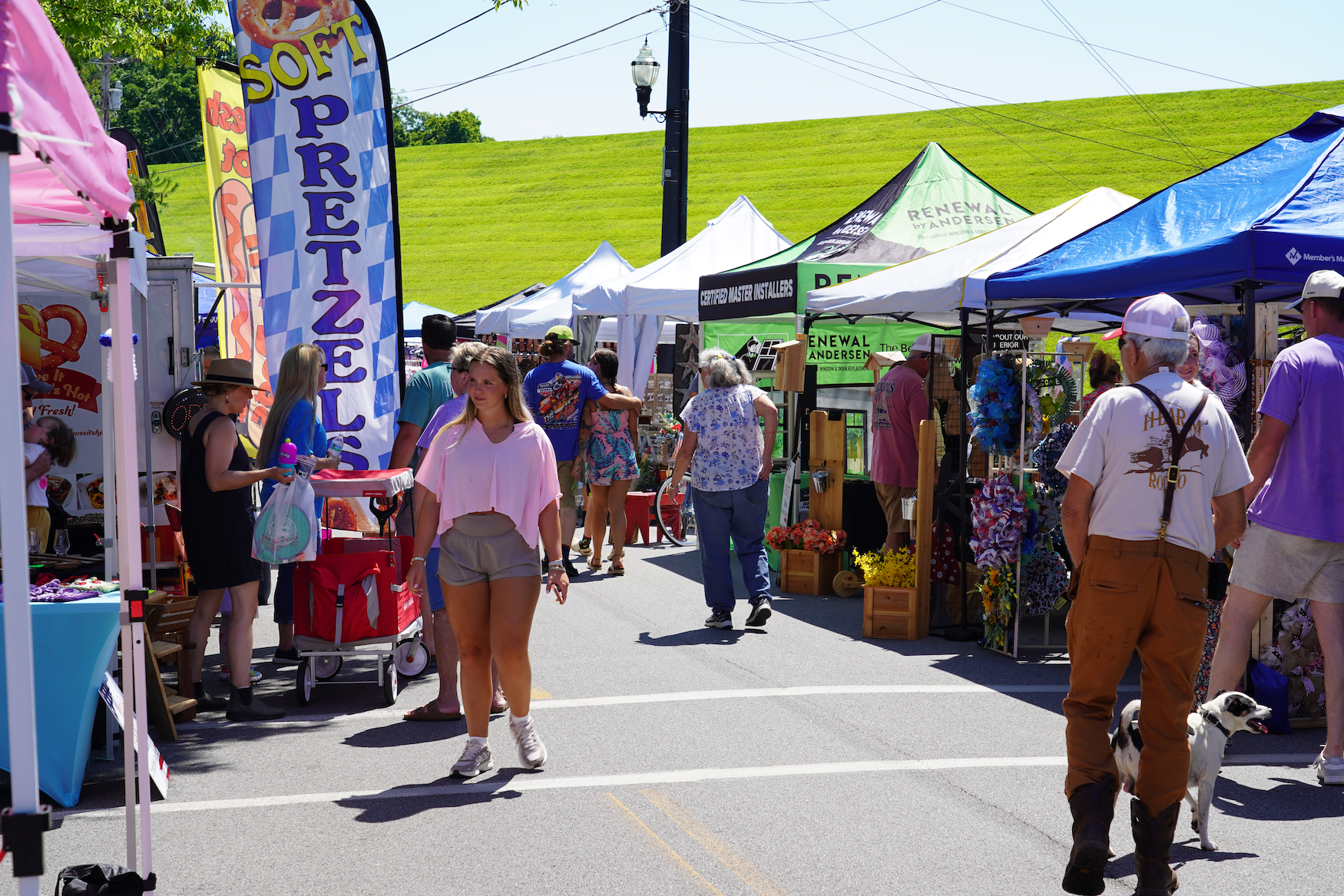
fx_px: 2203
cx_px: 672
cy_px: 448
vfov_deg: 23.0
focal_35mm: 59
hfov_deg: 33.9
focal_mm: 59
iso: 100
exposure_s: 1/125
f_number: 9
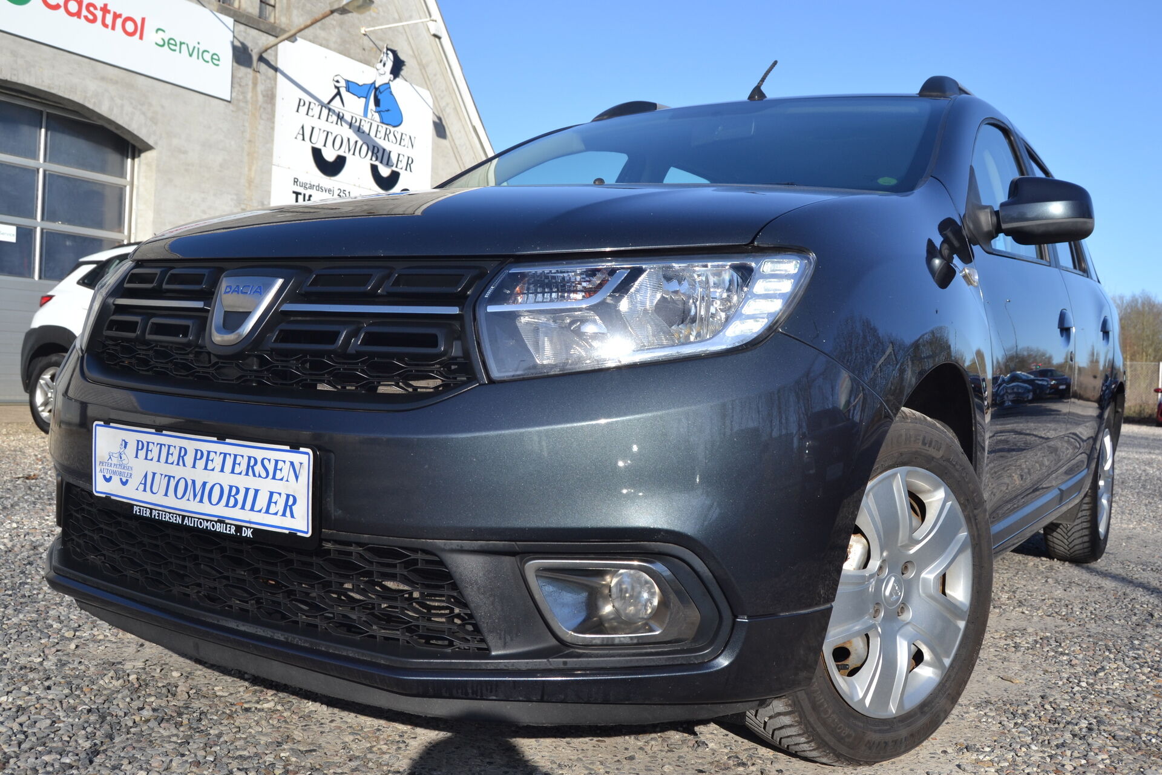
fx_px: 1065
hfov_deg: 57.2
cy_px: 388
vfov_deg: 40.0
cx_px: 581
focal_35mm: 33
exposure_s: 1/250
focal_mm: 22
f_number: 8
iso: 100
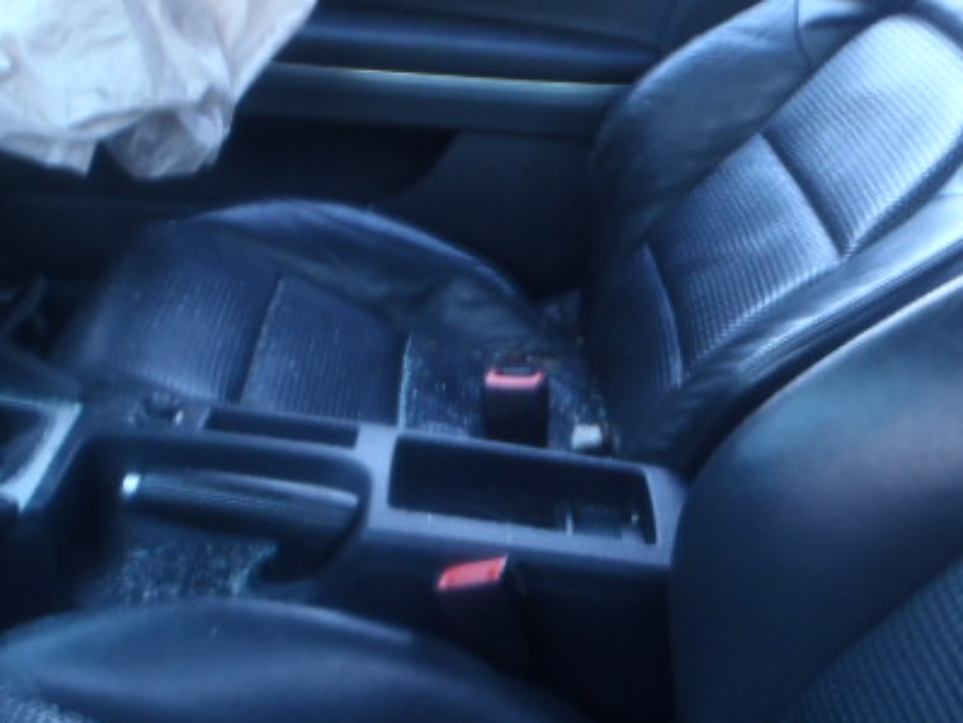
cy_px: 372
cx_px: 477
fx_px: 1253
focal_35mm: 45
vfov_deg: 32.2
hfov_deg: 42.1
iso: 200
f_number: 3.5
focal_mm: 5
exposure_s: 1/5
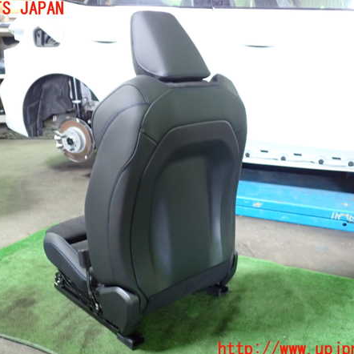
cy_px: 179
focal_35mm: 36
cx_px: 159
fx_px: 417
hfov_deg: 46.0
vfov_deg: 46.0
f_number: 2.3
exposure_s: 1/30
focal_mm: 5.4
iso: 320
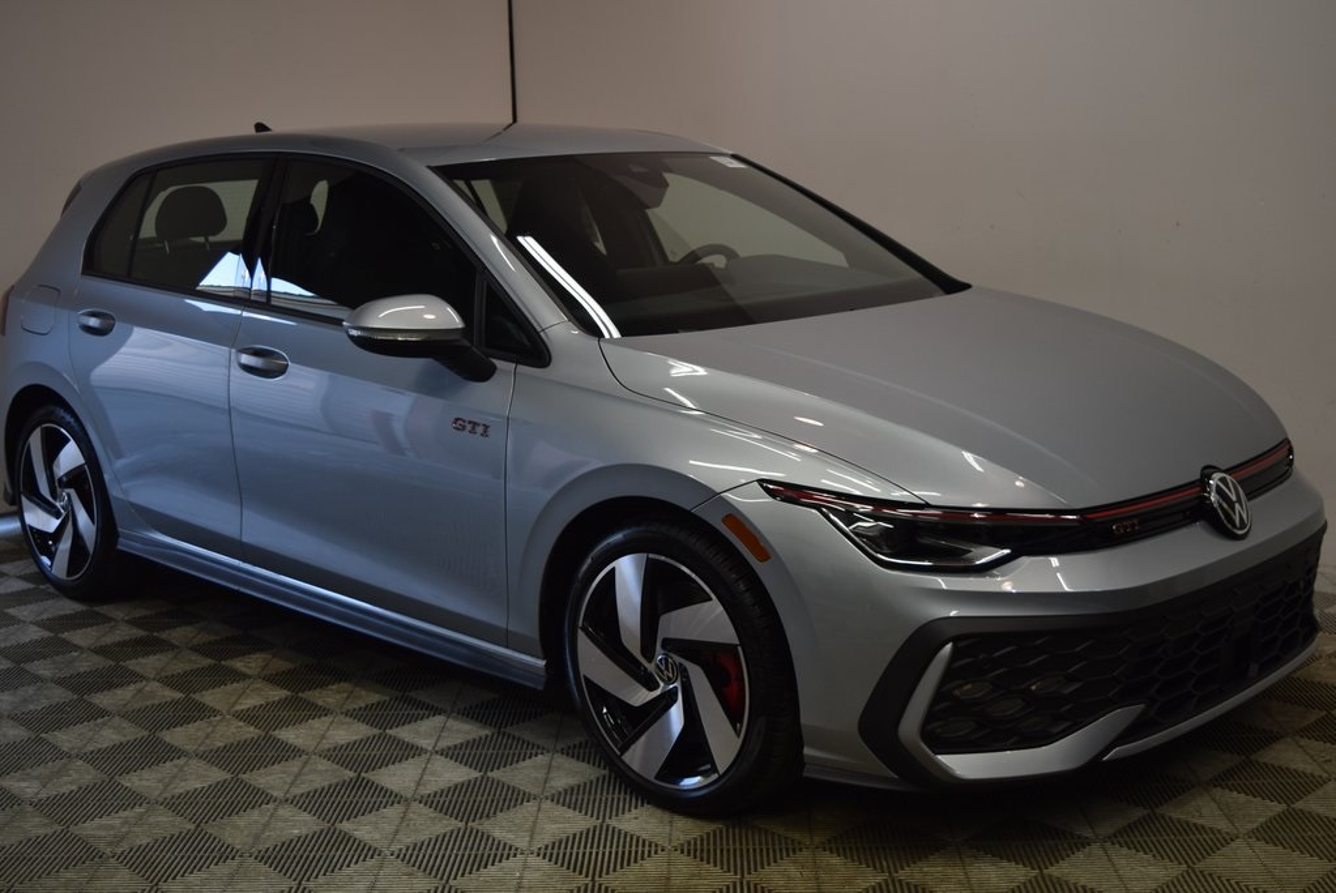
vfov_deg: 29.9
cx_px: 668
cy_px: 446
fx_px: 1671
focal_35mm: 45
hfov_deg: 43.6
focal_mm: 30
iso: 400
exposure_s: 1/100
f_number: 4.5
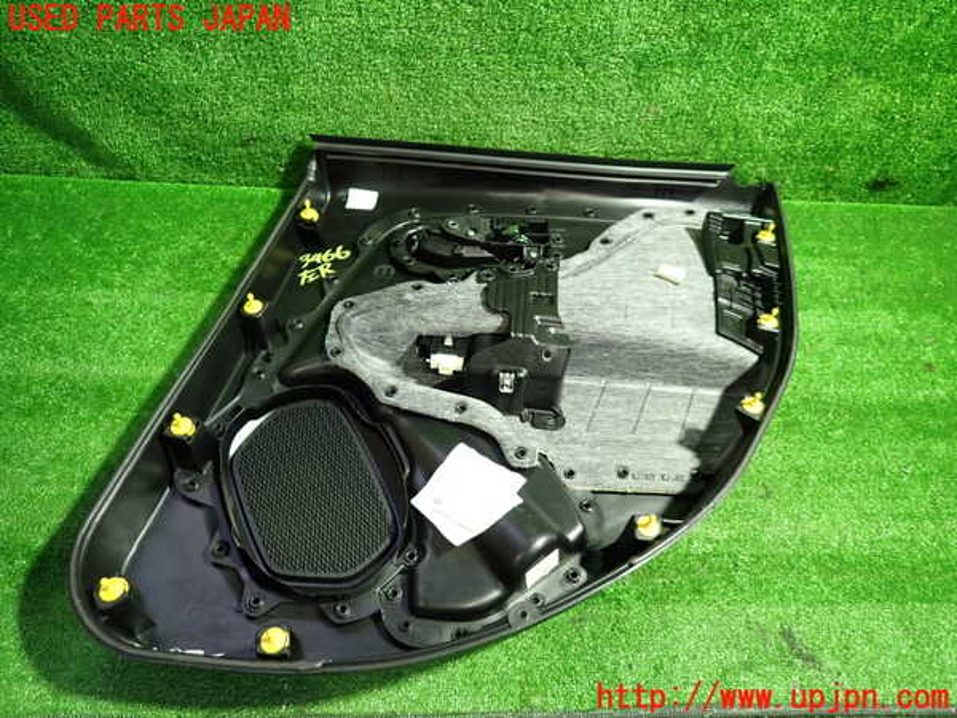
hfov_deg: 69.4
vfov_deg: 54.9
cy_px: 359
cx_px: 478
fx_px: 691
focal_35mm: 25
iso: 500
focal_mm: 4.5
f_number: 2
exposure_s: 1/30
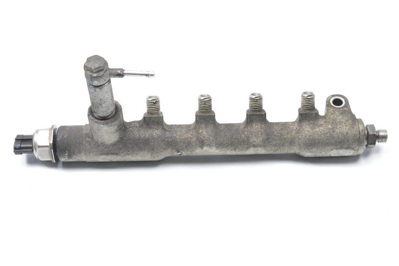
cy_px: 133
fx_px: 798
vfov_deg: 18.9
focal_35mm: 72
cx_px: 200
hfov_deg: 28.1
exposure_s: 1/400
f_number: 10
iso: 6400
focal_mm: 48
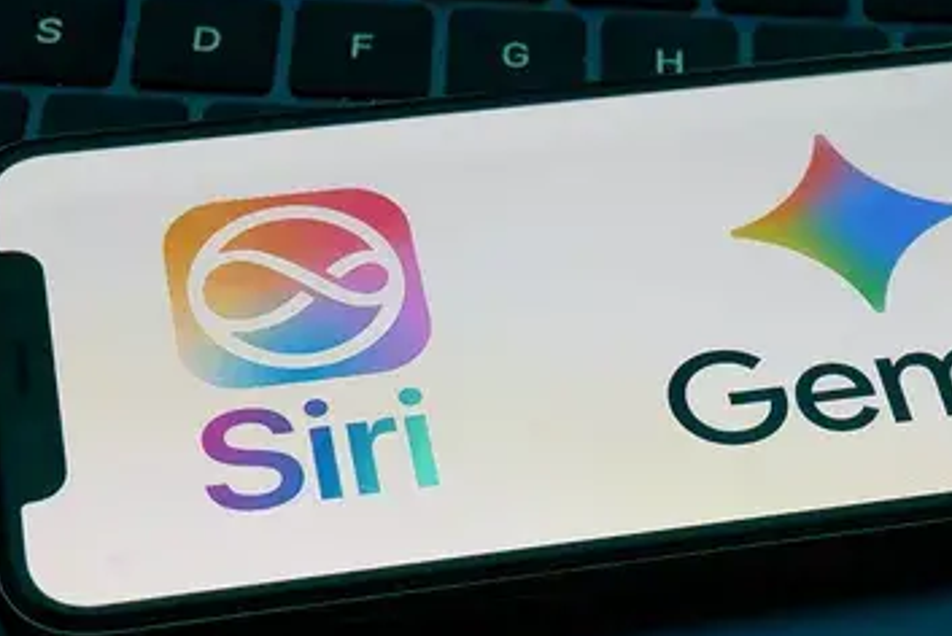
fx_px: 2779
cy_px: 402
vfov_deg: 13.1
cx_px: 618
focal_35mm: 105
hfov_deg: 19.4
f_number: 16
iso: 100
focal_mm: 70
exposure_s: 1/2
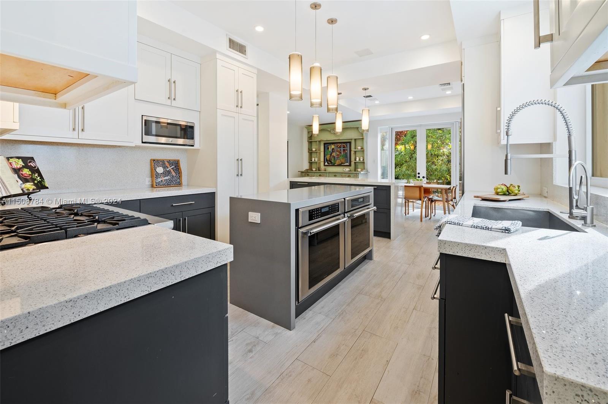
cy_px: 202
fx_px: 236
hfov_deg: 104.3
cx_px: 304
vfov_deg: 81.1
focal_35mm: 14
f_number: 8
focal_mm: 14
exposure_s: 1/2
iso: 200
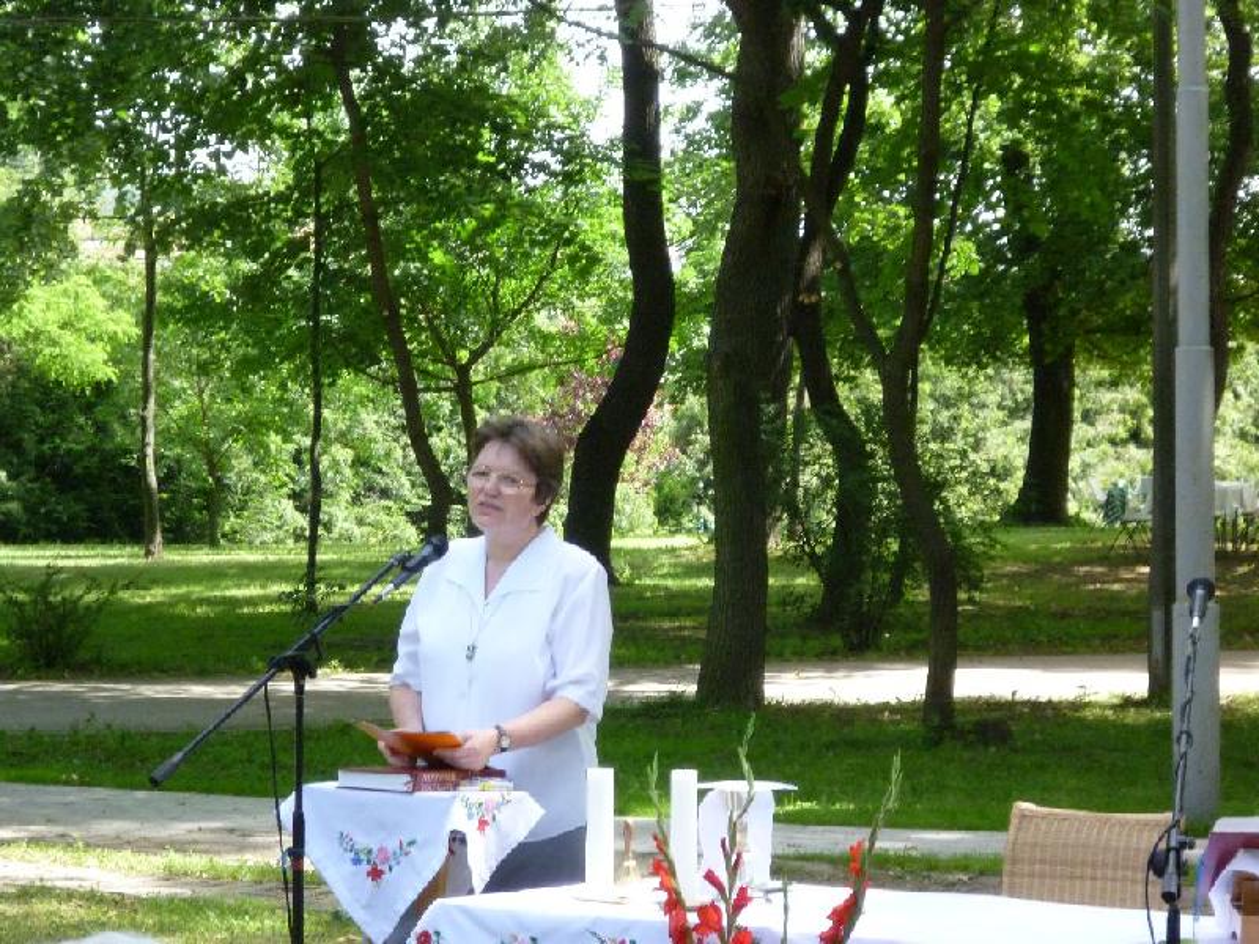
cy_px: 472
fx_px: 5092
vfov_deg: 10.6
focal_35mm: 140
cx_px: 630
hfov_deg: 14.1
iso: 400
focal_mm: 25
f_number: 6.9
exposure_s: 1/100
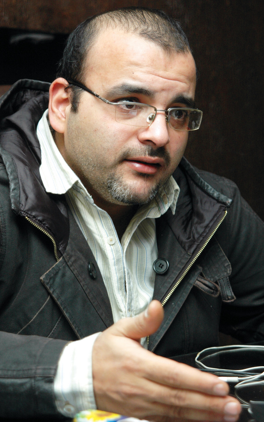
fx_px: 1094
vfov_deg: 21.9
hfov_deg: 13.8
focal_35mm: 95
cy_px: 211
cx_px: 137
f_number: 5
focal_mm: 62
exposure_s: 1/400
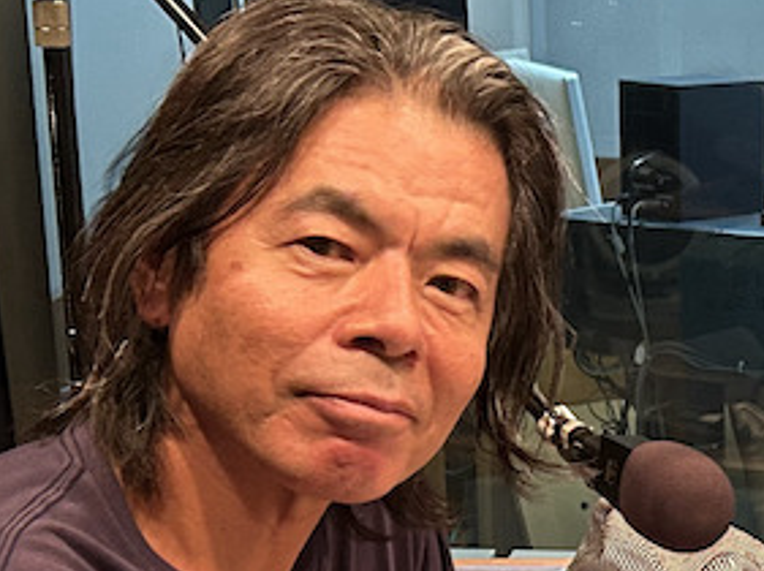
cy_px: 598
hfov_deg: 17.7
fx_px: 2314
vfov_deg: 13.8
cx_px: 965
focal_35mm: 105
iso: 320
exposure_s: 1/50
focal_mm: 5.7
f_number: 1.5
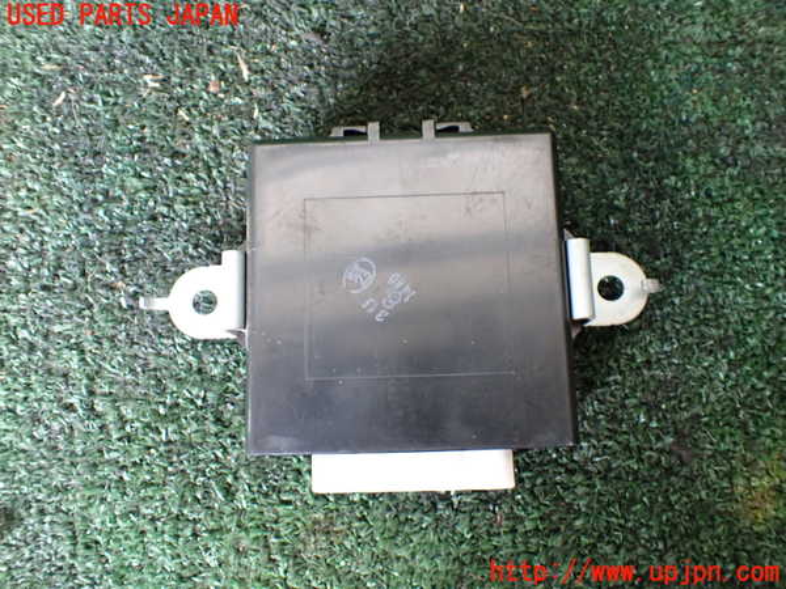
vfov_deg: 46.8
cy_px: 294
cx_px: 393
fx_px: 681
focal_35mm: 30
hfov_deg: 60.0
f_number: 2.3
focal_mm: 5.4
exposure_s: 1/30
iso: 800
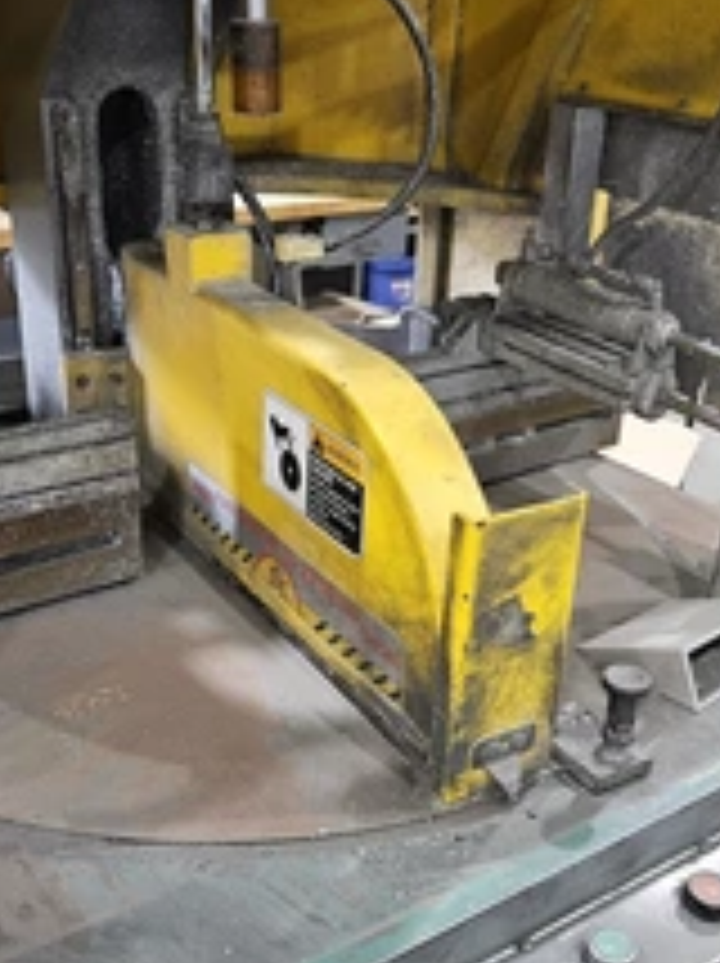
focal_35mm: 43
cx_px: 382
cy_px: 558
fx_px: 1195
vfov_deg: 43.8
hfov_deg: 33.5
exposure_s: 1/30
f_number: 1.8
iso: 640
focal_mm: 5.4
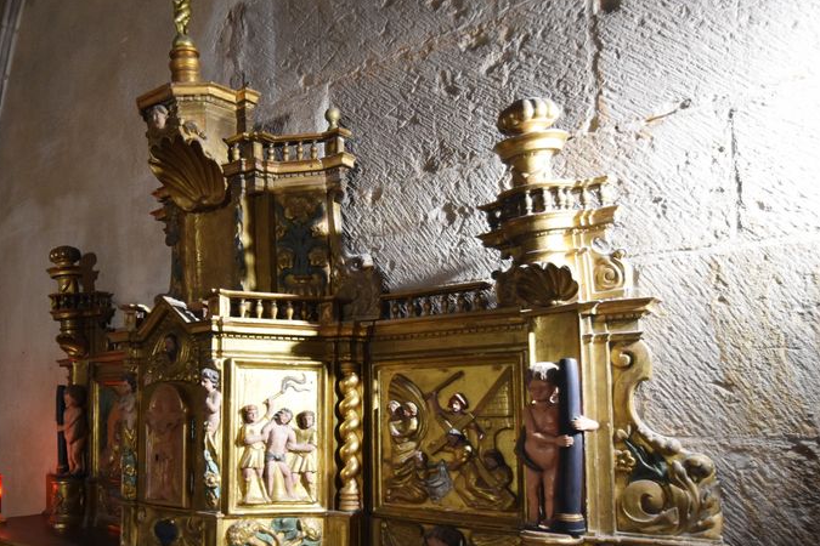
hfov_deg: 62.9
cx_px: 241
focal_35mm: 28
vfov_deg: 45.8
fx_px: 638
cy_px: 359
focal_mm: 12
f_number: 3.8
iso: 1600
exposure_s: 1/60
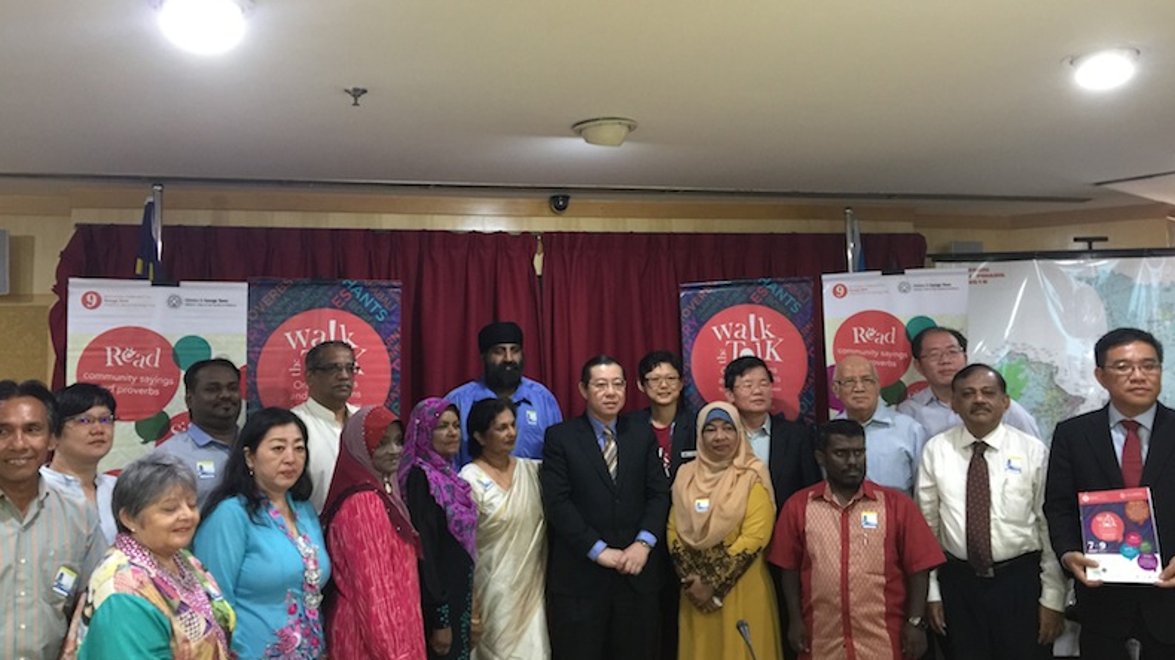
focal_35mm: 32
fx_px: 997
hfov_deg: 61.0
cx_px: 593
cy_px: 306
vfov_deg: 36.6
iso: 125
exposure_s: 1/10
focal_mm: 4.15
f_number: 2.2
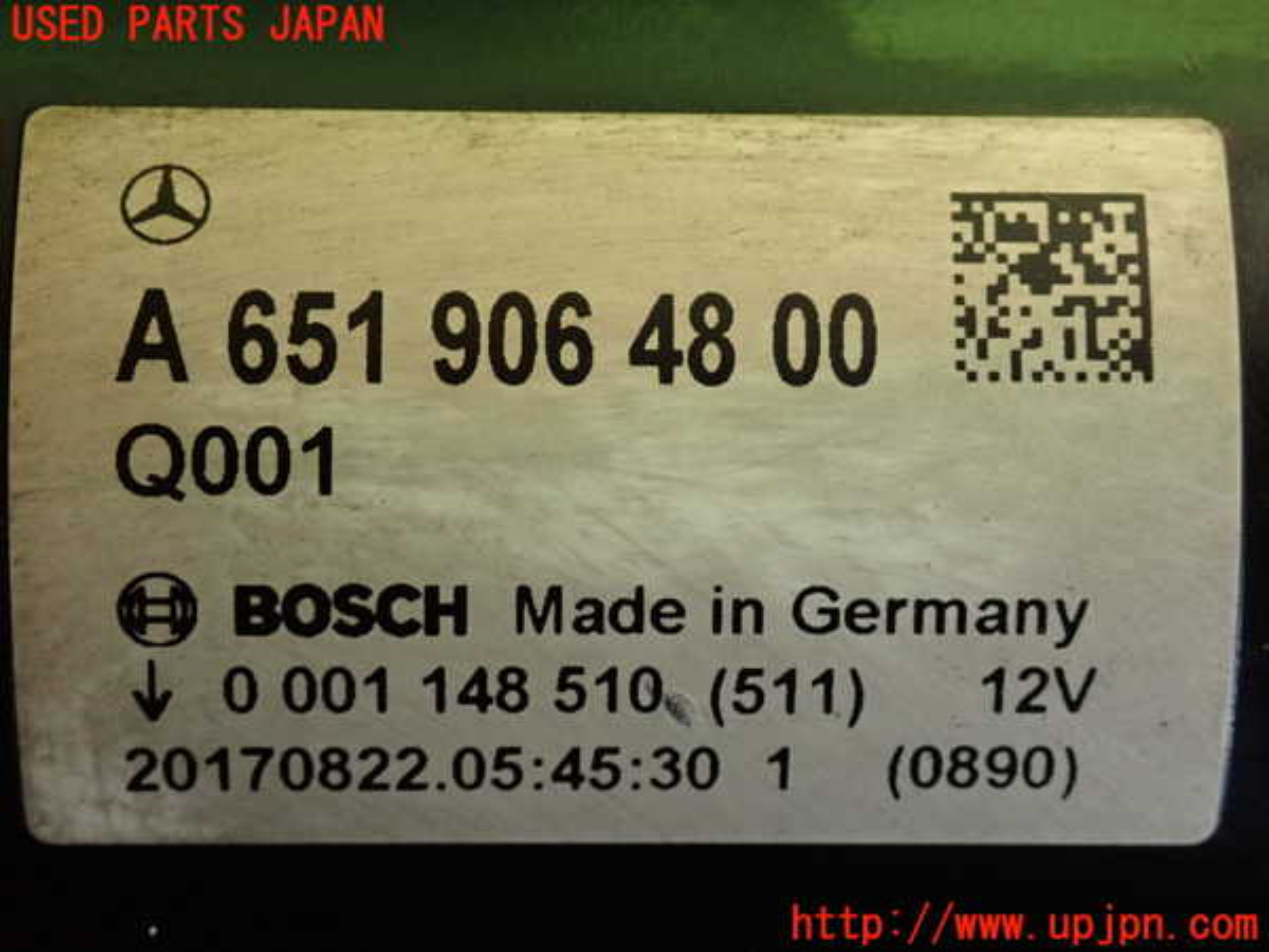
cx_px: 634
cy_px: 476
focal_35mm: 62
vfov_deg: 23.7
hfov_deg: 31.2
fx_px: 2273
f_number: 3.6
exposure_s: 1/125
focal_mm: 11.09
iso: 800
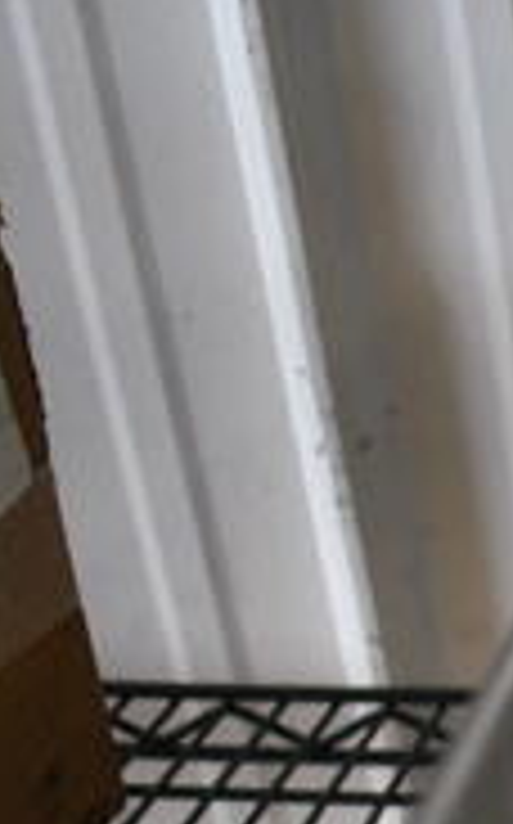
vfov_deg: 21.9
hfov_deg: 12.0
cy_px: 792
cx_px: 1138
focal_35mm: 92
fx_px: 2063
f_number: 3.5
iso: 800
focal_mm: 18
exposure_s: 1/160
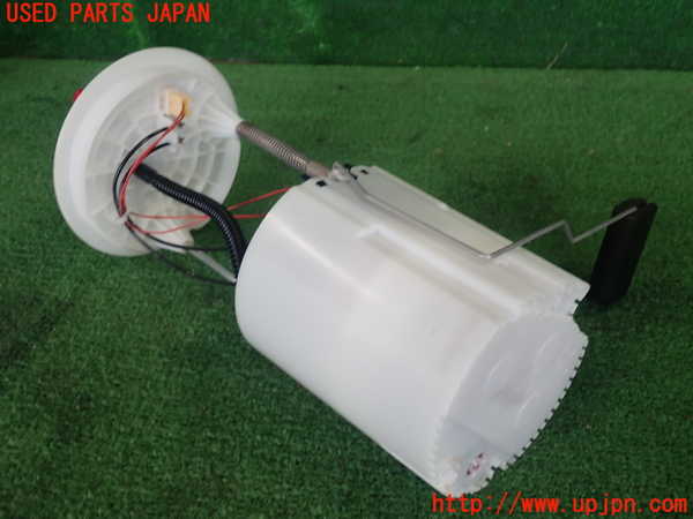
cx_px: 346
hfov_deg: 46.8
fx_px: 801
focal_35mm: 40
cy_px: 260
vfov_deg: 36.0
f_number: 2.8
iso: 200
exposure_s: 1/50
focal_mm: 7.34
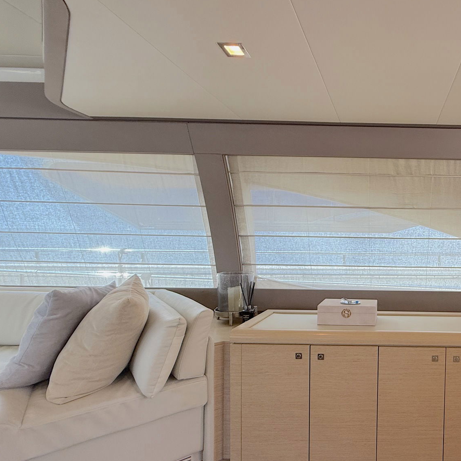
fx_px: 331
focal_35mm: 22
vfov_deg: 69.4
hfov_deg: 61.0
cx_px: 398
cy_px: 257
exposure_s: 1/155
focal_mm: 2.22
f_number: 2.2
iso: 100
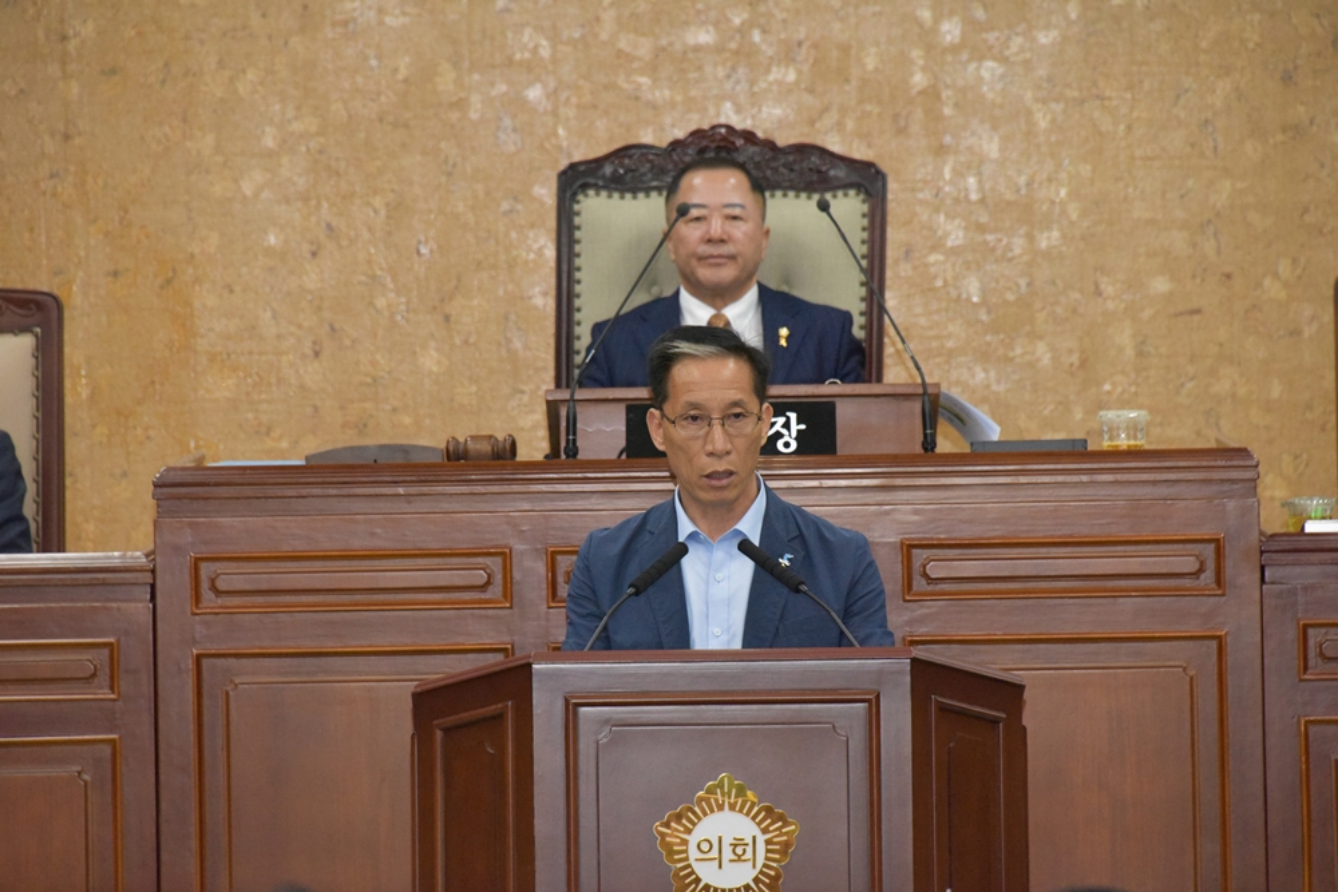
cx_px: 669
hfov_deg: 6.9
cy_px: 446
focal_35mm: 300
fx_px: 11151
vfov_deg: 4.6
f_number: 9
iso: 9000
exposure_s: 1/320
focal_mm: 300
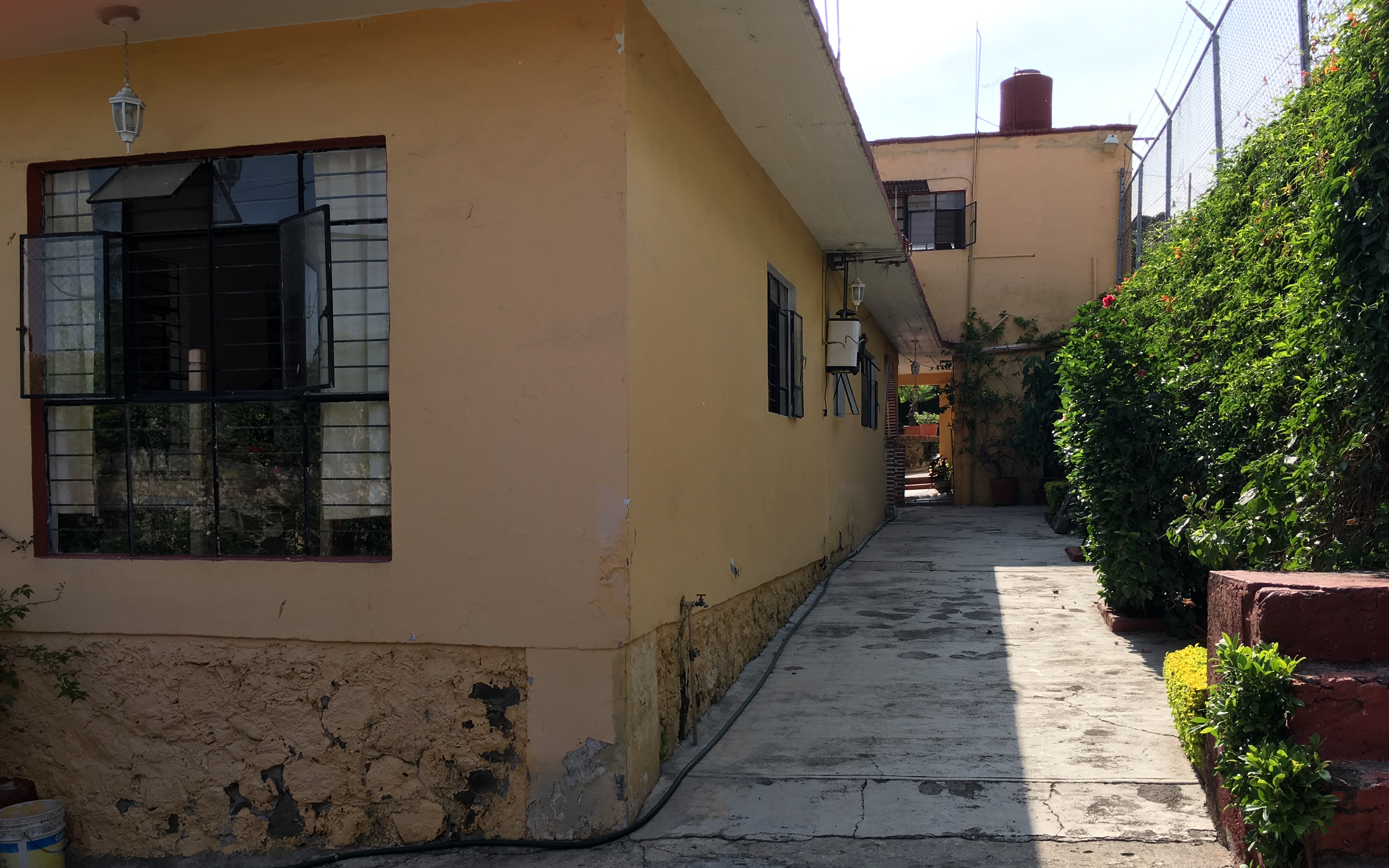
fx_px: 1174
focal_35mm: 31
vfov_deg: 40.5
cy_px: 502
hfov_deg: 61.2
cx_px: 690
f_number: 2.2
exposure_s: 1/739
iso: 25
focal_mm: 4.15
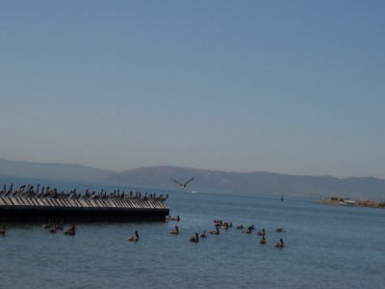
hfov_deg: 17.7
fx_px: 1235
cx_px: 192
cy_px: 144
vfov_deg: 13.3
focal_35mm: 111
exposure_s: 1/500
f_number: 9.5
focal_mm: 16.8
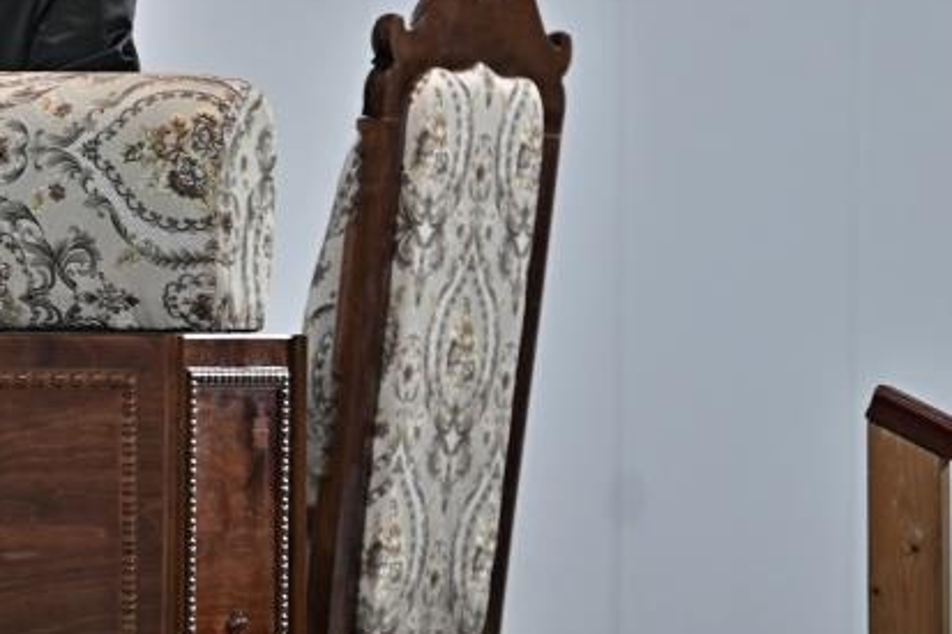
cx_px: -154
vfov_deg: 2.8
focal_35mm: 496
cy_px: 310
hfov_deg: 4.1
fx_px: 13111
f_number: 2.8
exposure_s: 1/160
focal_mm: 200
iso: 320
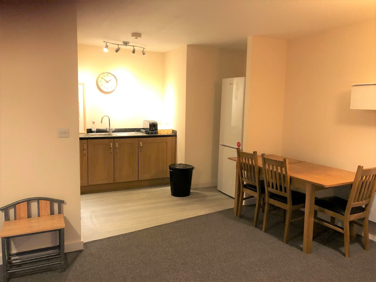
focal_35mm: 28
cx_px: 188
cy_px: 141
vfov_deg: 49.7
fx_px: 304
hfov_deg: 63.4
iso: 100
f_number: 1.8
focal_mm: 3.99
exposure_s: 1/14
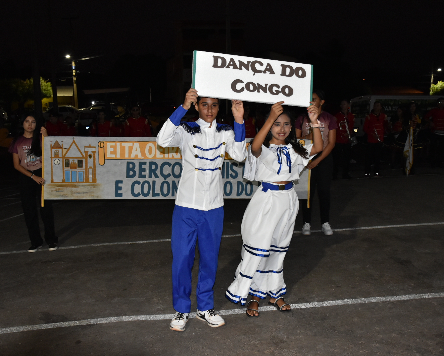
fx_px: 447
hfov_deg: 52.8
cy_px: 178
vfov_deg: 43.4
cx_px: 202
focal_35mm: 34
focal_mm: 20
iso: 1600
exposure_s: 1/100
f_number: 4.5
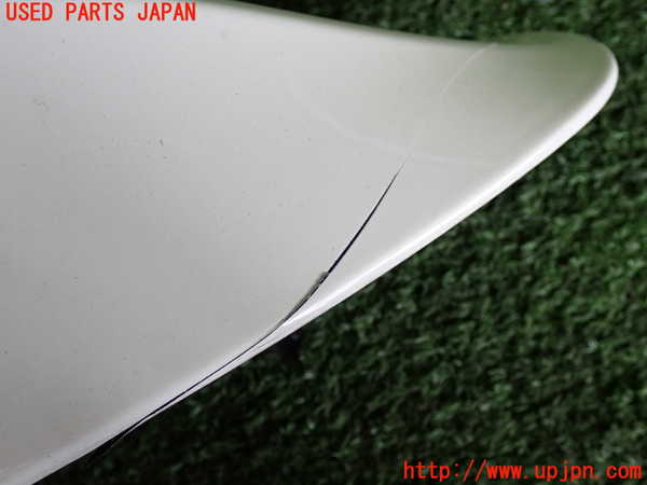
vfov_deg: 30.9
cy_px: 242
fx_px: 878
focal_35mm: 47
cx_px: 324
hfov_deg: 40.4
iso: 320
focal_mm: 8.4
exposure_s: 1/125
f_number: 3.1
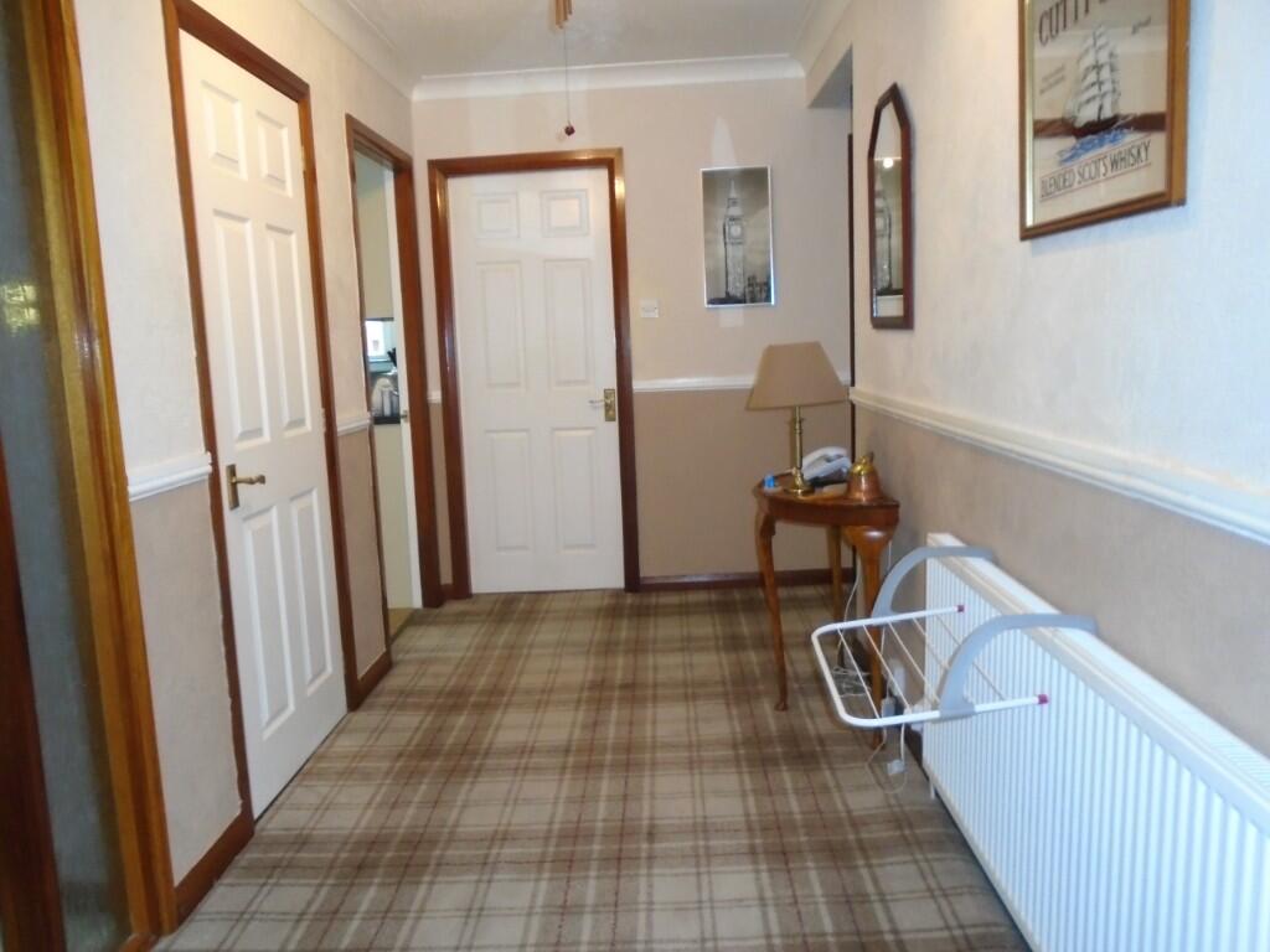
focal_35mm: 26
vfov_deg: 53.1
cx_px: 635
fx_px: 954
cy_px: 476
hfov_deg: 67.3
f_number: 3.2
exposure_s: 1/30
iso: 400
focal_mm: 4.6
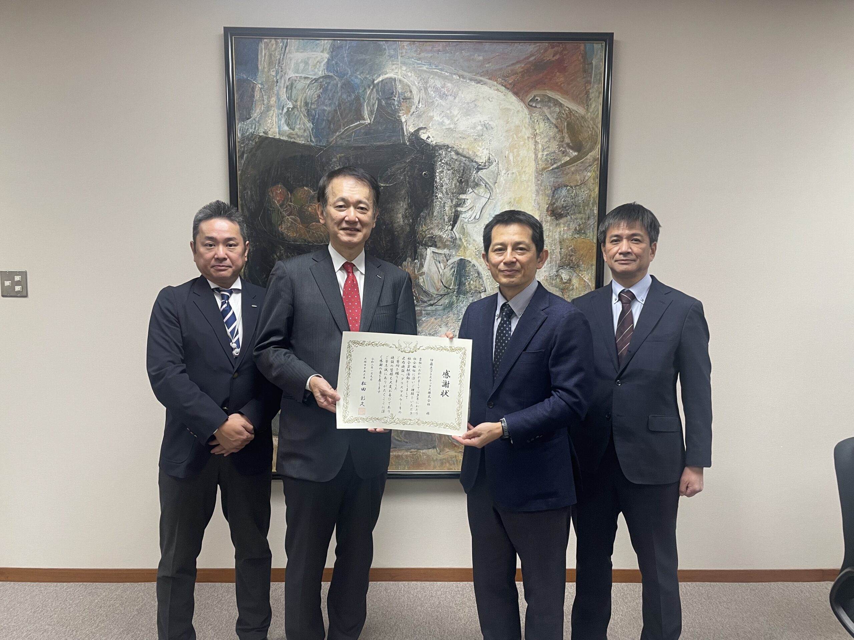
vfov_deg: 53.1
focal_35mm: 26
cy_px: 320
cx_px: 427
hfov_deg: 67.3
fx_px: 641
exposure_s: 1/60
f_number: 1.6
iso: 100
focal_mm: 4.2
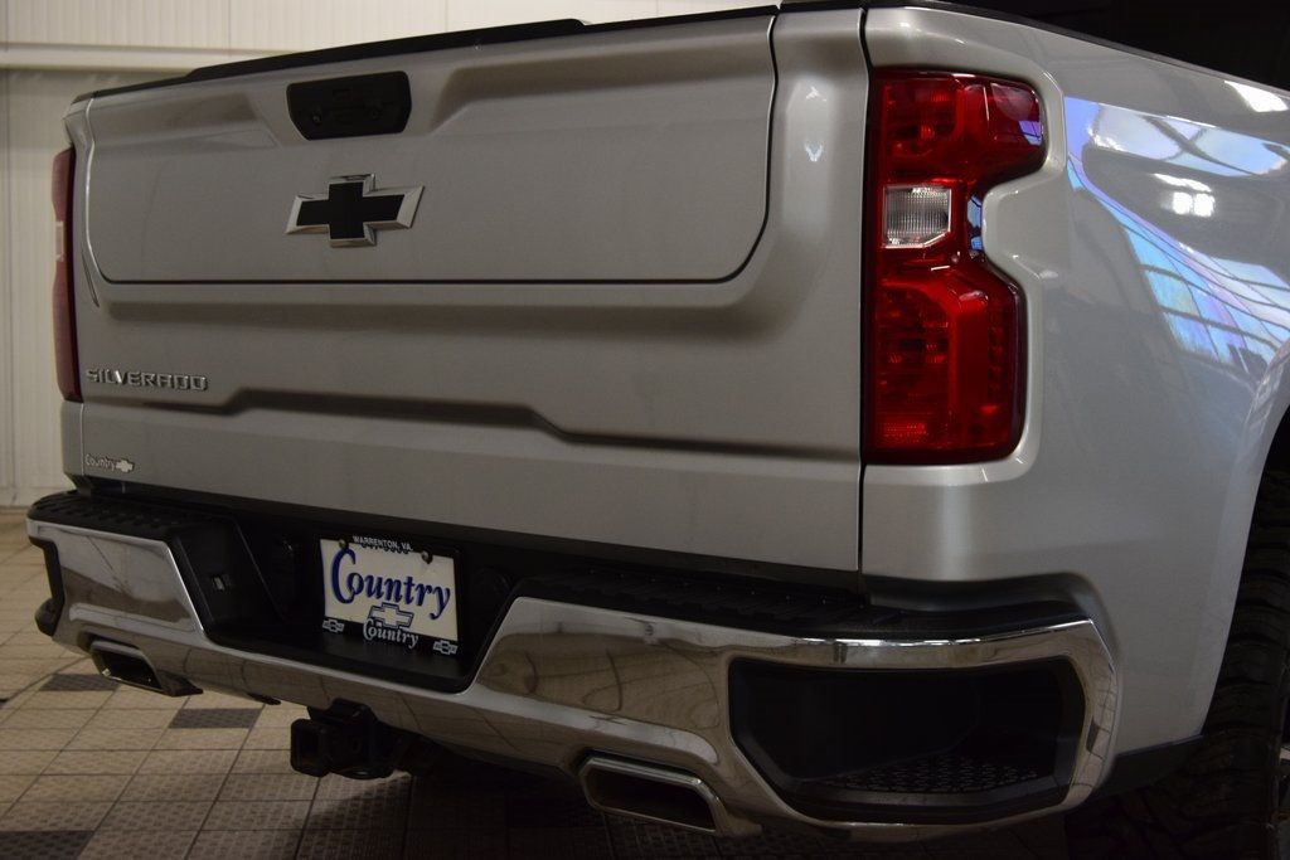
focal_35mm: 48
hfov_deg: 41.1
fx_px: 1720
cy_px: 430
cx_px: 645
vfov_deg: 28.1
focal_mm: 32
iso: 1250
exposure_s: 1/60
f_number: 8
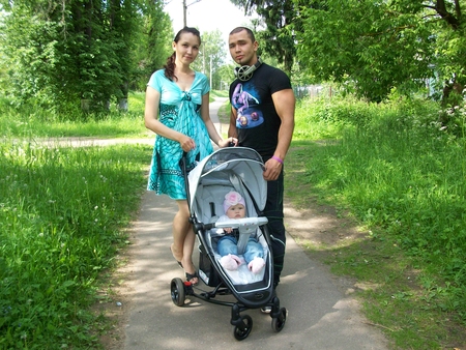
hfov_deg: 53.9
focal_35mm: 34
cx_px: 233
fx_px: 458
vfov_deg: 41.8
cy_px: 175
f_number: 2.8
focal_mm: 5.7
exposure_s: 1/204
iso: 80
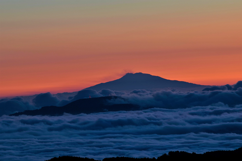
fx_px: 2521
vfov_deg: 3.7
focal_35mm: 375
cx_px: 121
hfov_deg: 5.5
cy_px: 80
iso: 100
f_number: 8
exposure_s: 2.5
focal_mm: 250
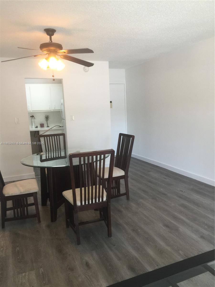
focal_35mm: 29
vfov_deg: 61.7
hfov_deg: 48.2
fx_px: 240
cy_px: 144
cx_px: 108
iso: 50
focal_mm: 4.15
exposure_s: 1/30
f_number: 2.2
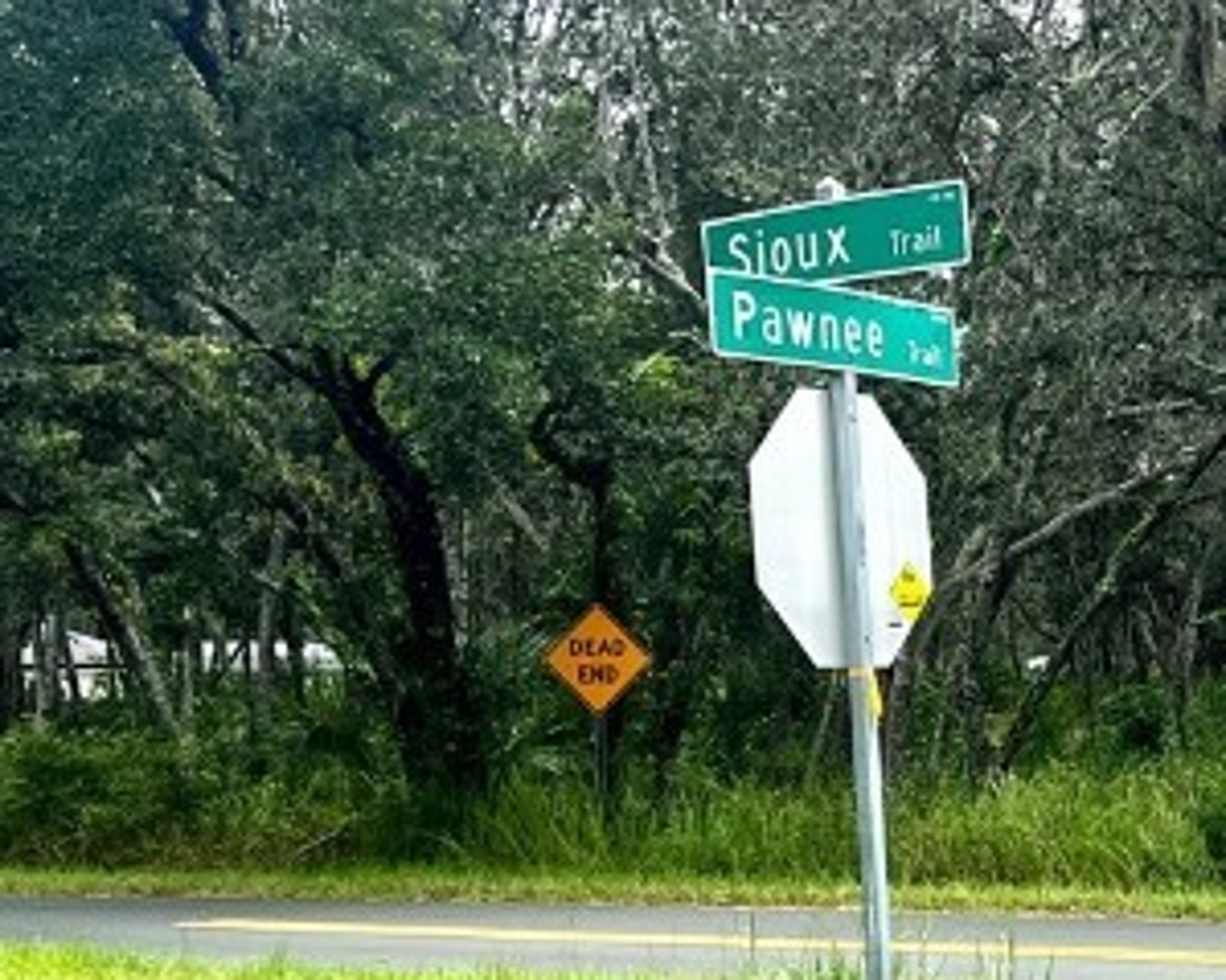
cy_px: 791
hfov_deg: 20.7
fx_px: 3156
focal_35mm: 87
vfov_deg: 17.5
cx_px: 1411
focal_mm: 5.7
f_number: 1.5
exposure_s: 1/1972
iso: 50
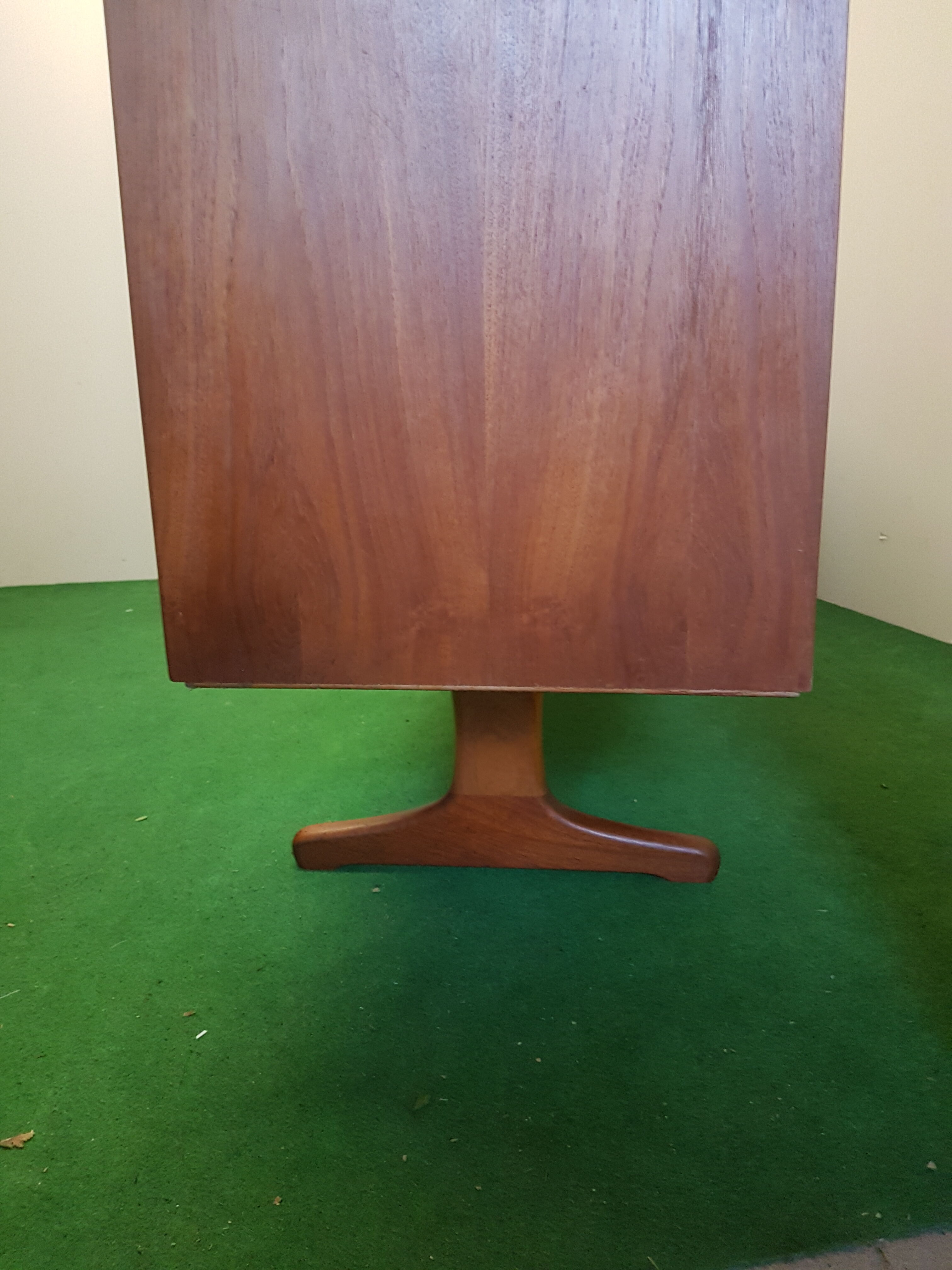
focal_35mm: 26
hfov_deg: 53.1
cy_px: 635
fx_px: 953
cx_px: 476
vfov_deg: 67.3
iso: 200
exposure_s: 1/20
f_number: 1.7
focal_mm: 4.2
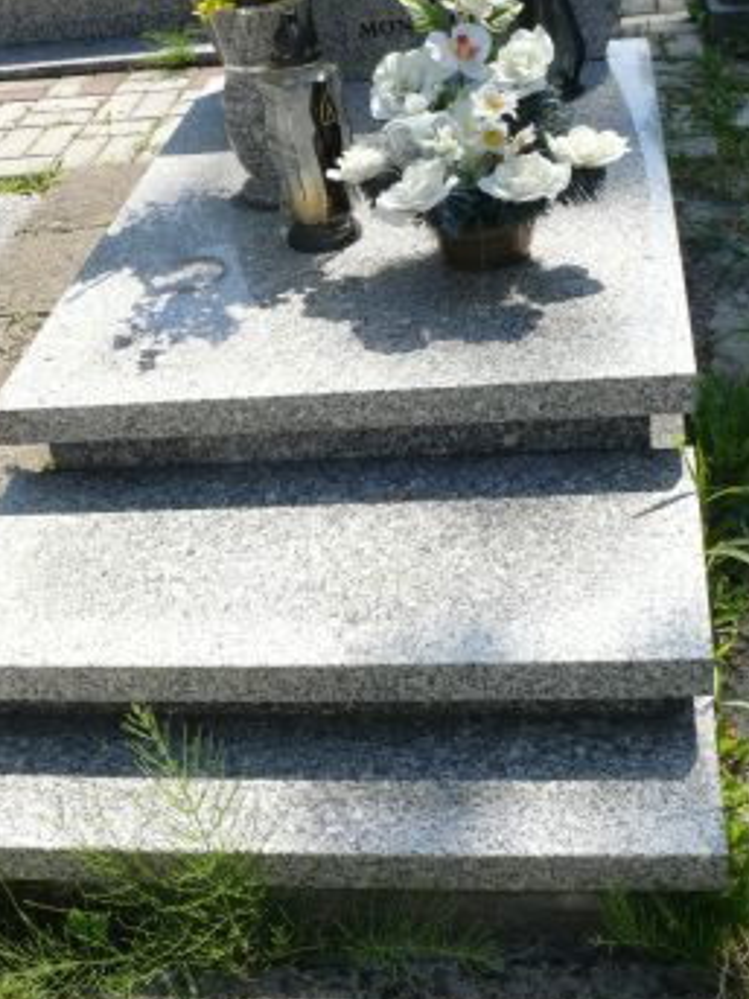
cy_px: 434
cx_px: 329
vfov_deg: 38.9
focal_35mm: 49
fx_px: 1415
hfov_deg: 29.6
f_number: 5.6
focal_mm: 7.4
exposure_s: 1/250
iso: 100
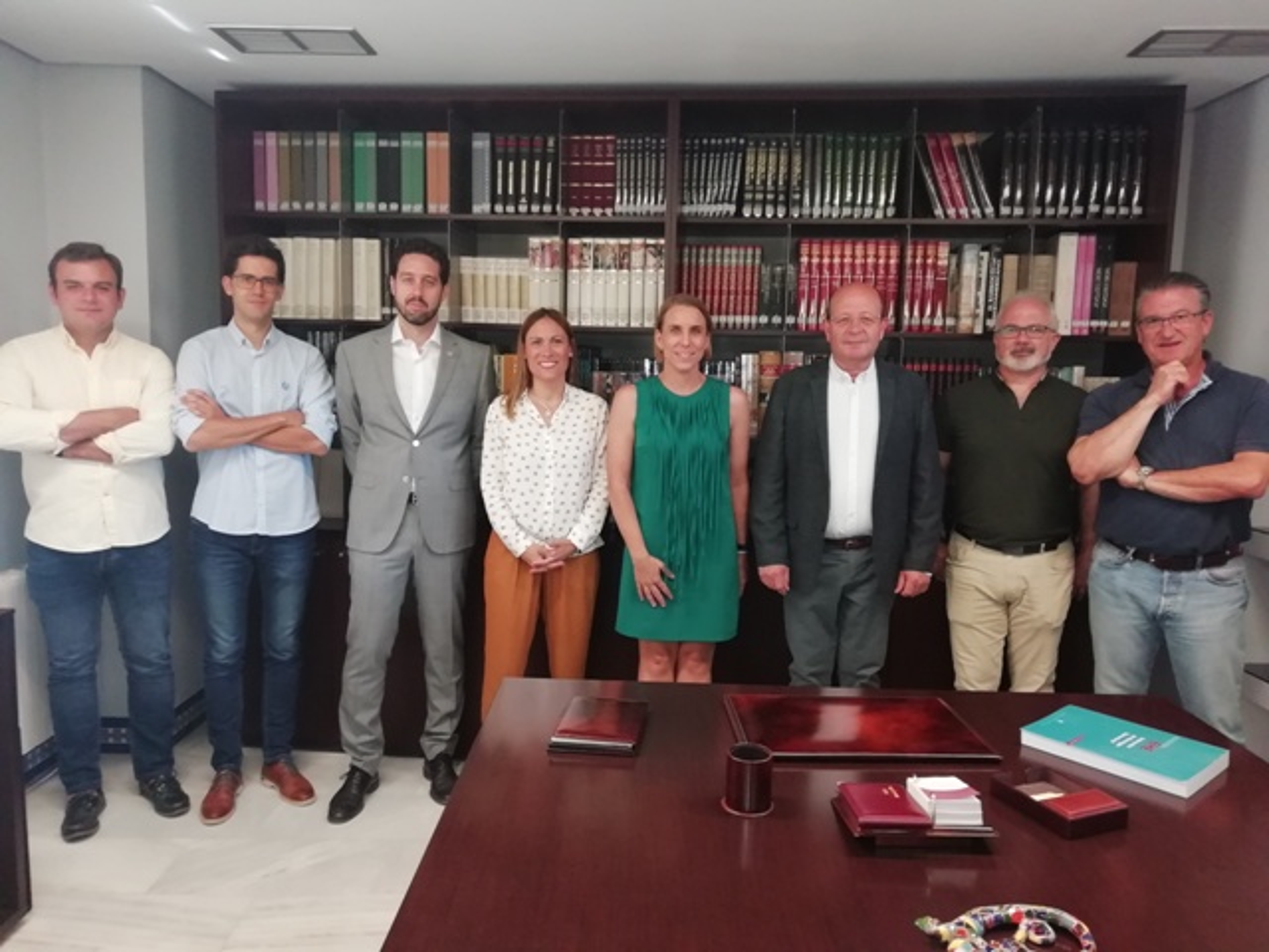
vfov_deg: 53.1
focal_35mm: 26
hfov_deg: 67.3
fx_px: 953
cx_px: 634
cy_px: 476
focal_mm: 3.46
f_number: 2.2
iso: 200
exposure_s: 1/30
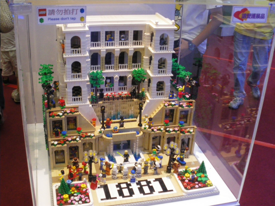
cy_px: 103
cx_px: 138
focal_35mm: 42
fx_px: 334
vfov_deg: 34.3
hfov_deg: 44.8
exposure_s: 1/40
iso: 400
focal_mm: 7.5
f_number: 4
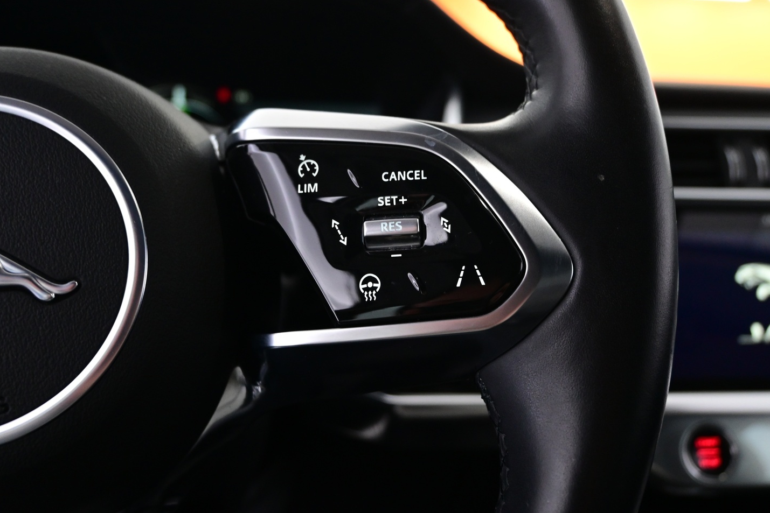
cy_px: 244
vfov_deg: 38.0
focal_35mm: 35
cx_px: 390
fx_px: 745
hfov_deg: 54.6
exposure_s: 1/30
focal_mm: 20.5
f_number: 3.8
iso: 1600
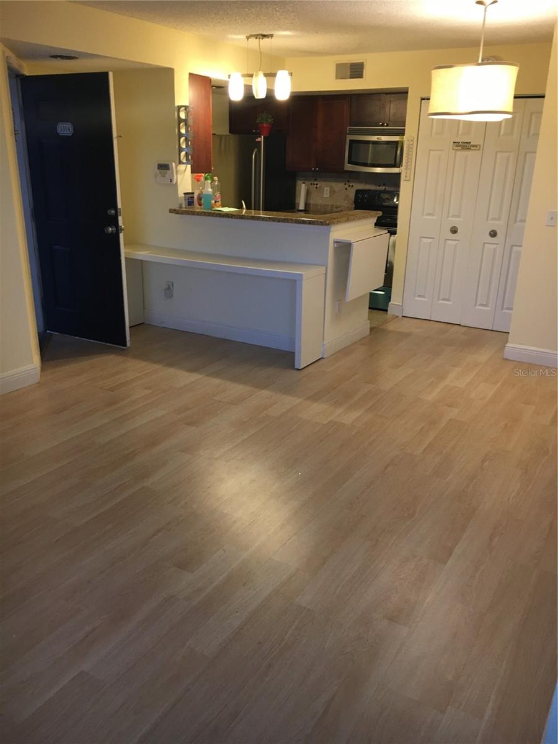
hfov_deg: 48.2
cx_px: 279
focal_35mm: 29
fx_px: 623
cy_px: 372
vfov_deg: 61.7
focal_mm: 4.15
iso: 100
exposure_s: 1/30
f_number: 2.2
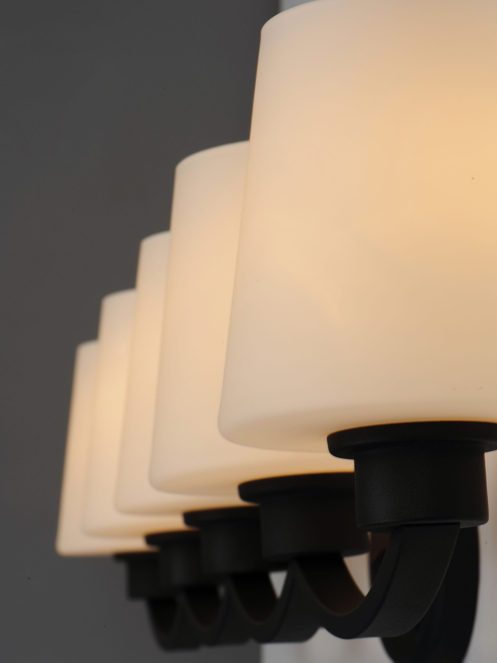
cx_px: 249
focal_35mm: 114
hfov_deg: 13.0
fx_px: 2183
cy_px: 328
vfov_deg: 17.3
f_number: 20
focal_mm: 105
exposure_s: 1/15
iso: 200
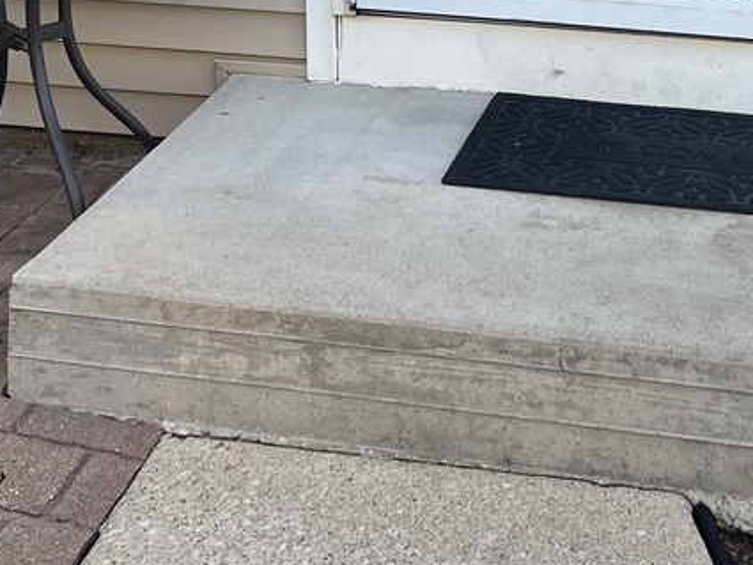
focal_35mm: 88
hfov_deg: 22.0
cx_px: 583
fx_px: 1915
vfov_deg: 15.9
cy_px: -186
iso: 50
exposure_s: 1/639
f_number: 1.5
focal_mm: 5.7
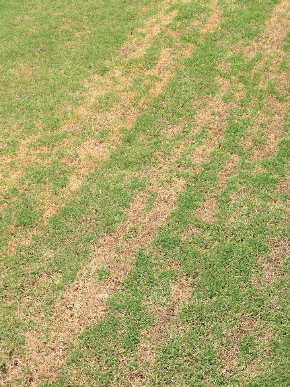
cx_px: 127
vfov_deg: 39.2
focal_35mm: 48
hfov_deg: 30.2
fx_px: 536
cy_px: 255
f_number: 2.4
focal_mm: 4.28
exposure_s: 1/516
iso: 50
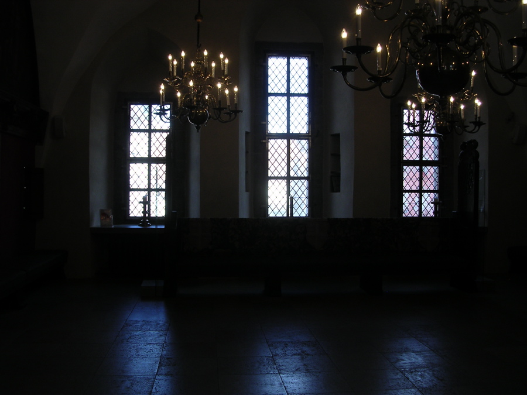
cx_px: 264
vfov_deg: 37.7
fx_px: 579
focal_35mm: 38
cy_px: 198
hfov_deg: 49.0
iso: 100
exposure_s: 1/124
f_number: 2.8
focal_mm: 5.8
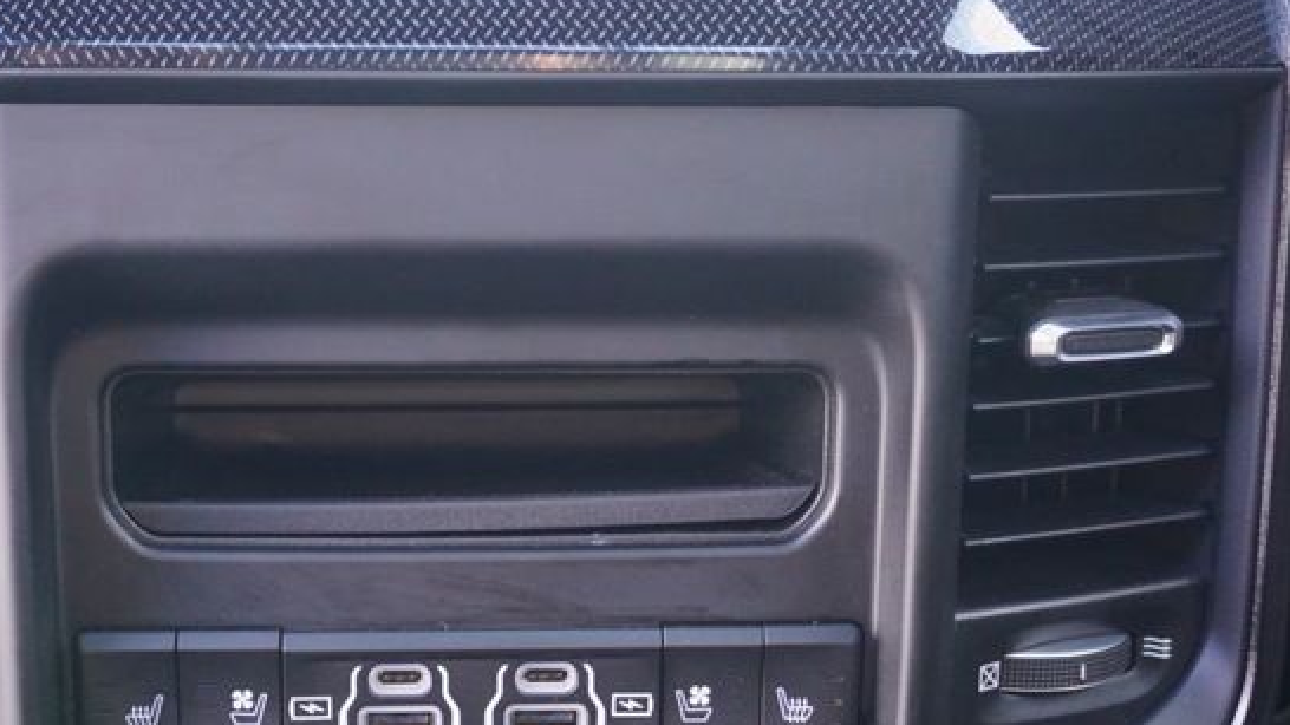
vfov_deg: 20.3
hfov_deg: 35.3
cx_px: 501
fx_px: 2018
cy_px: 446
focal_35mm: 59
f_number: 4
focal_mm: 20
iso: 1250
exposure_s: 1/60
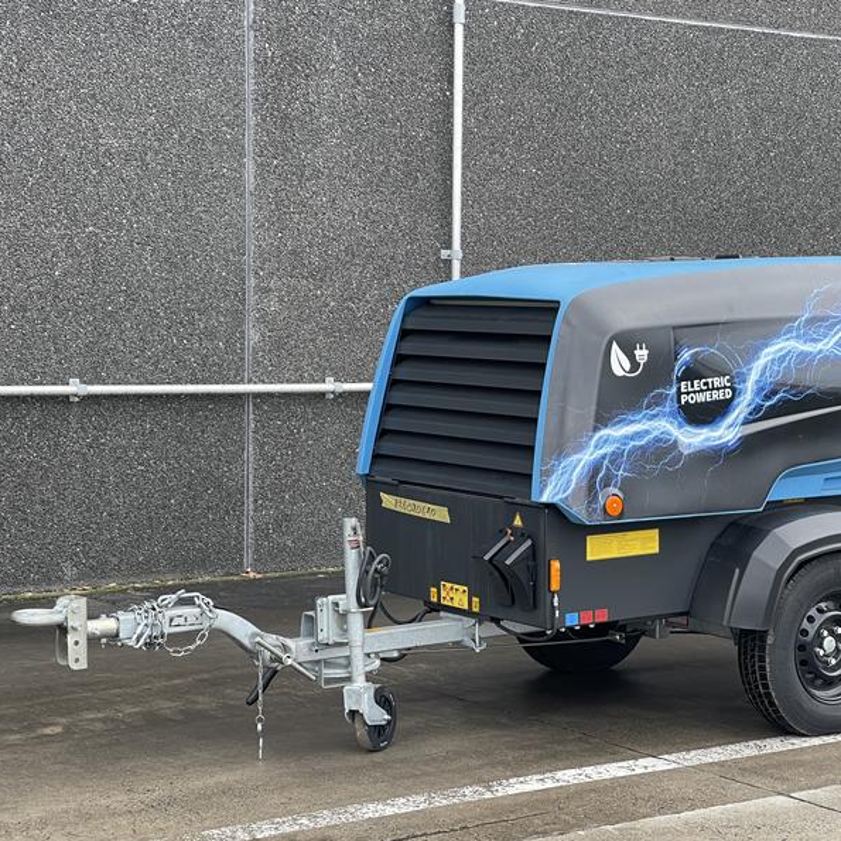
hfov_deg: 22.7
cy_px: 418
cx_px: 516
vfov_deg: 22.8
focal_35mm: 76
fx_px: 2089
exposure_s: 1/99
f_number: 2.2
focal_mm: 7.5
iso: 40
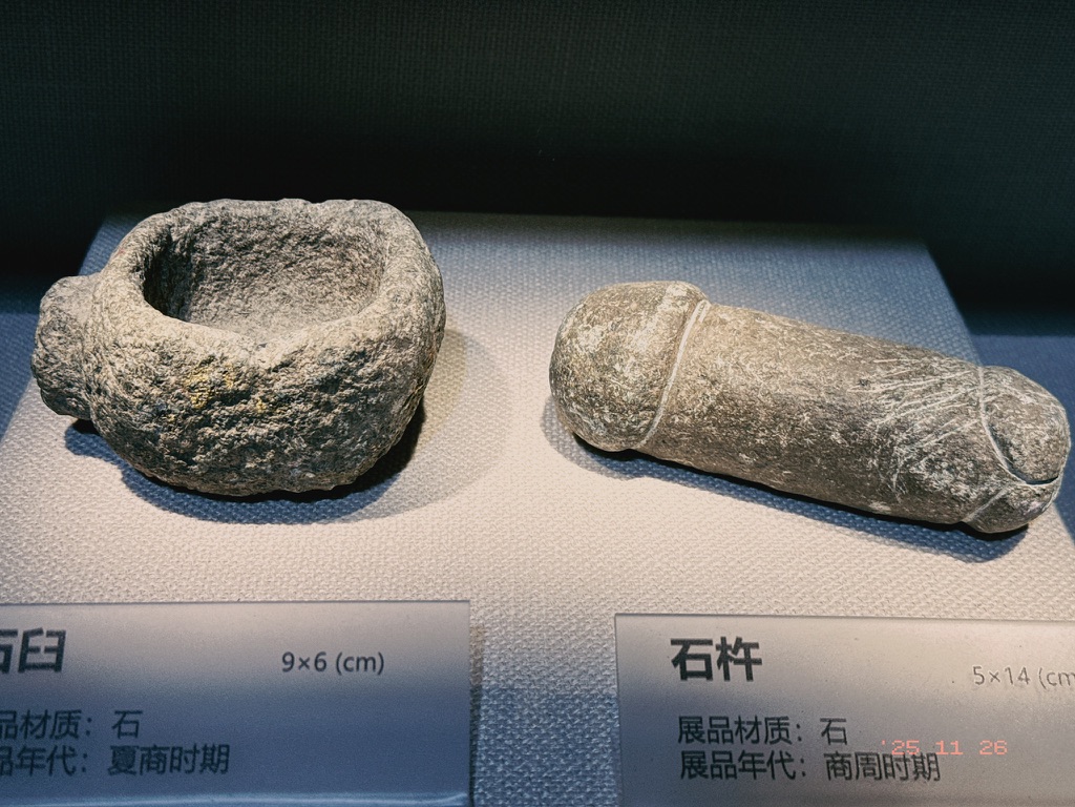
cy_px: 404
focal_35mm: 48
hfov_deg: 39.7
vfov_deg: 30.3
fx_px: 1491
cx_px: 538
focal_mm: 6.76
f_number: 1.78
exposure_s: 1/513
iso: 64
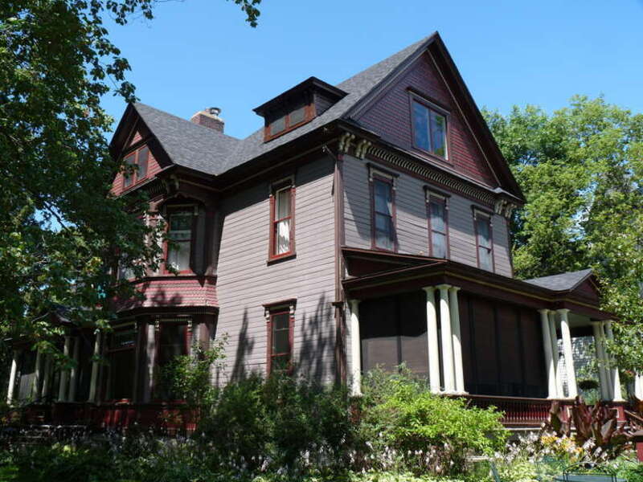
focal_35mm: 34
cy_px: 241
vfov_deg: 41.8
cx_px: 322
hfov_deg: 54.0
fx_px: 632
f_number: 4
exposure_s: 1/100
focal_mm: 6
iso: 100
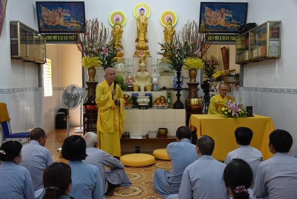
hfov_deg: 50.7
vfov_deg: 35.1
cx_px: 148
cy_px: 100
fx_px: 314
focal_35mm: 38
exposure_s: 1/160
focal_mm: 38
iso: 1600
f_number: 6.3
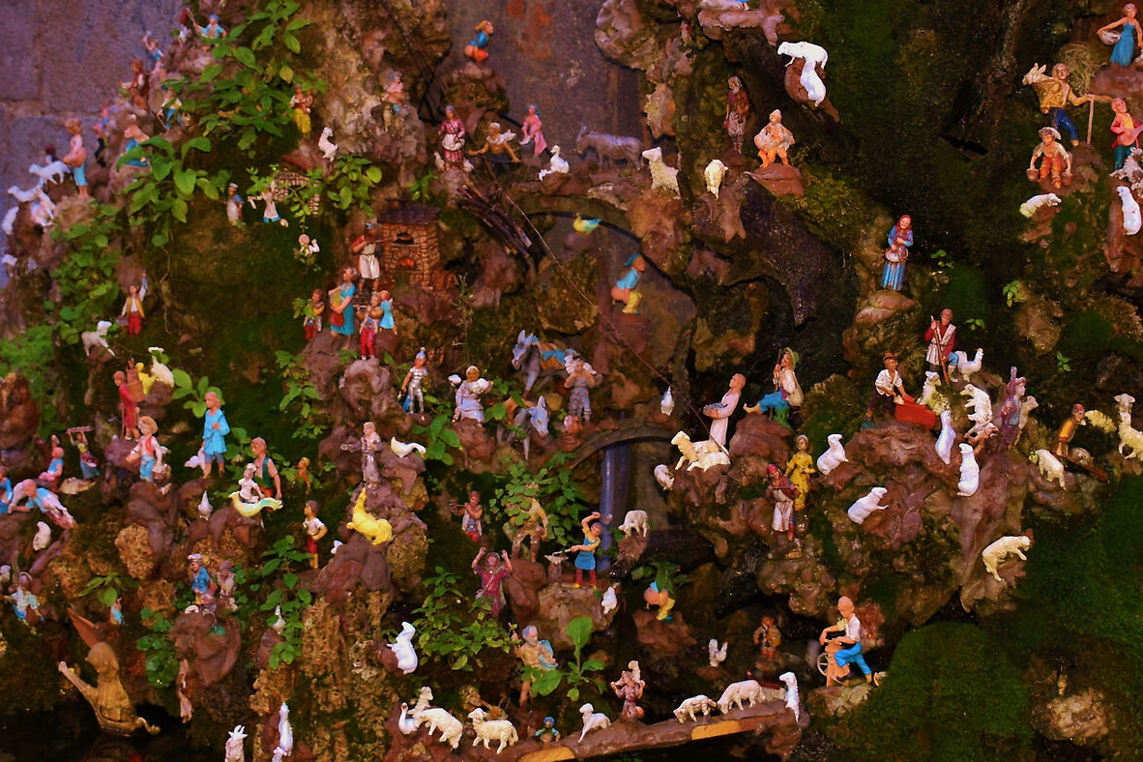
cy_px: 165
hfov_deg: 28.8
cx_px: 636
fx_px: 2223
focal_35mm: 70
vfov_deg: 19.3
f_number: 3.8
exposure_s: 1/60
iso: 450
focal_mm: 23
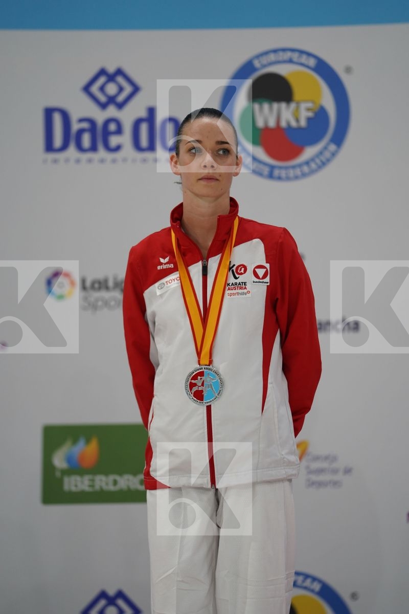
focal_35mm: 200
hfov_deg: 6.9
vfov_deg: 10.3
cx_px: 204
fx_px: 3408
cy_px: 307
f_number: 2.8
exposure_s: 1/250
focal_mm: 200
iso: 640
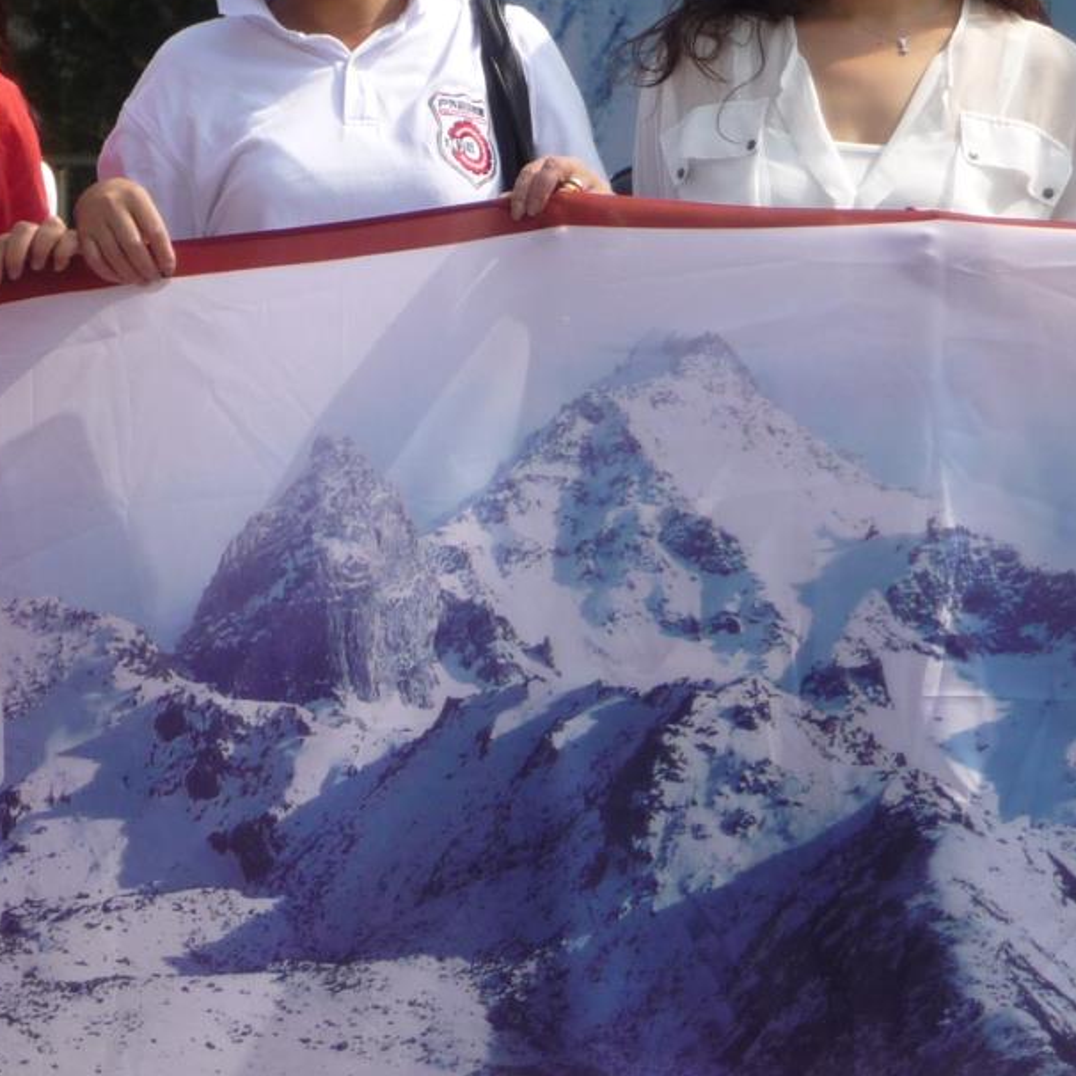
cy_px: 526
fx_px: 7877
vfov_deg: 7.8
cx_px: 87
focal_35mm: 224
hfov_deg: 7.8
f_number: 4.7
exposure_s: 1/400
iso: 100
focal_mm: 16.3
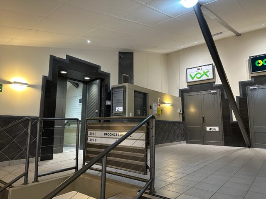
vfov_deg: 56.8
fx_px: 184
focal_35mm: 24
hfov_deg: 71.6
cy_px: 100
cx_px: 133
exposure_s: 1/50
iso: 400
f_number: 1.78
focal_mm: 6.86
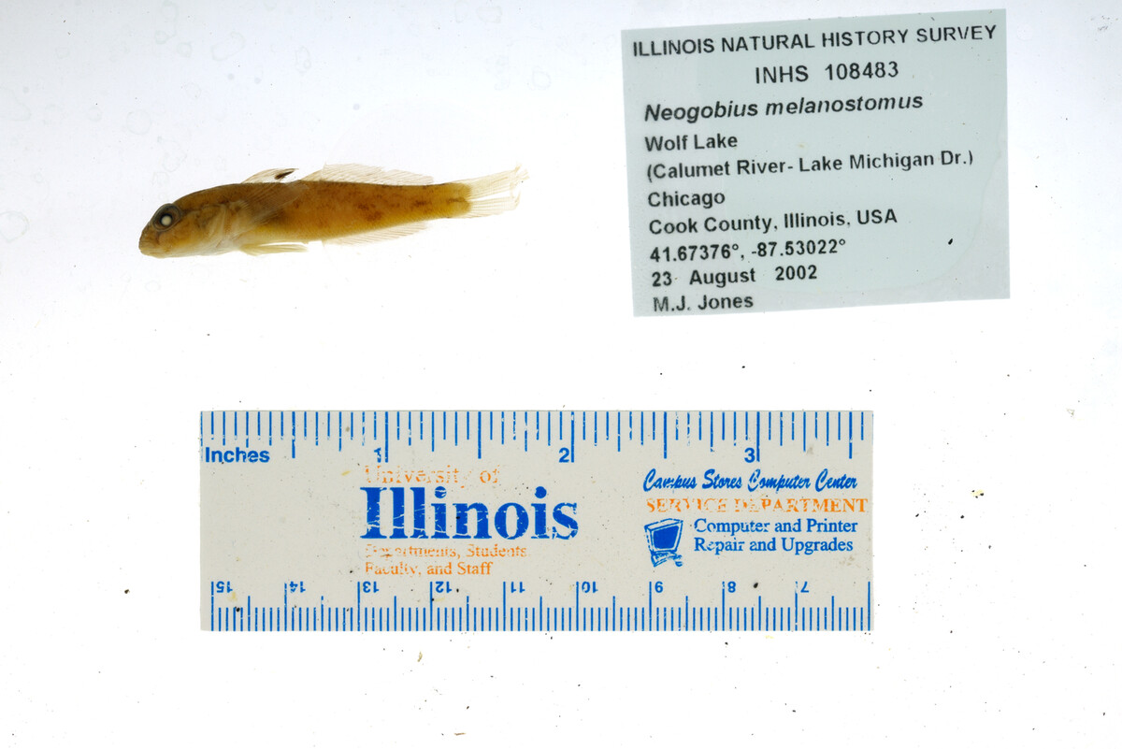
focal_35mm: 60
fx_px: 1871
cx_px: 561
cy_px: 374
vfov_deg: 22.6
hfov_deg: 33.4
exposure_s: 1/200
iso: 100
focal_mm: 60
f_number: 10
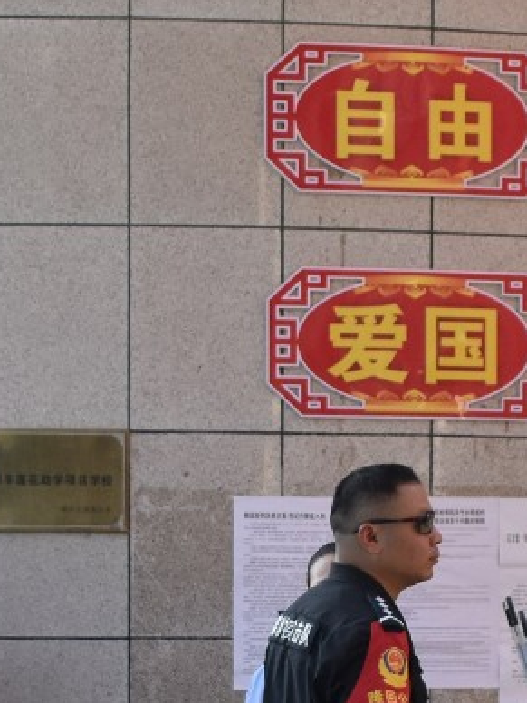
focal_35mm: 107
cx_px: 384
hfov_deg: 13.8
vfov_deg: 17.8
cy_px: 752
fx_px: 2172
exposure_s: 1/1250
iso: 400
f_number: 4.5
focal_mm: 18
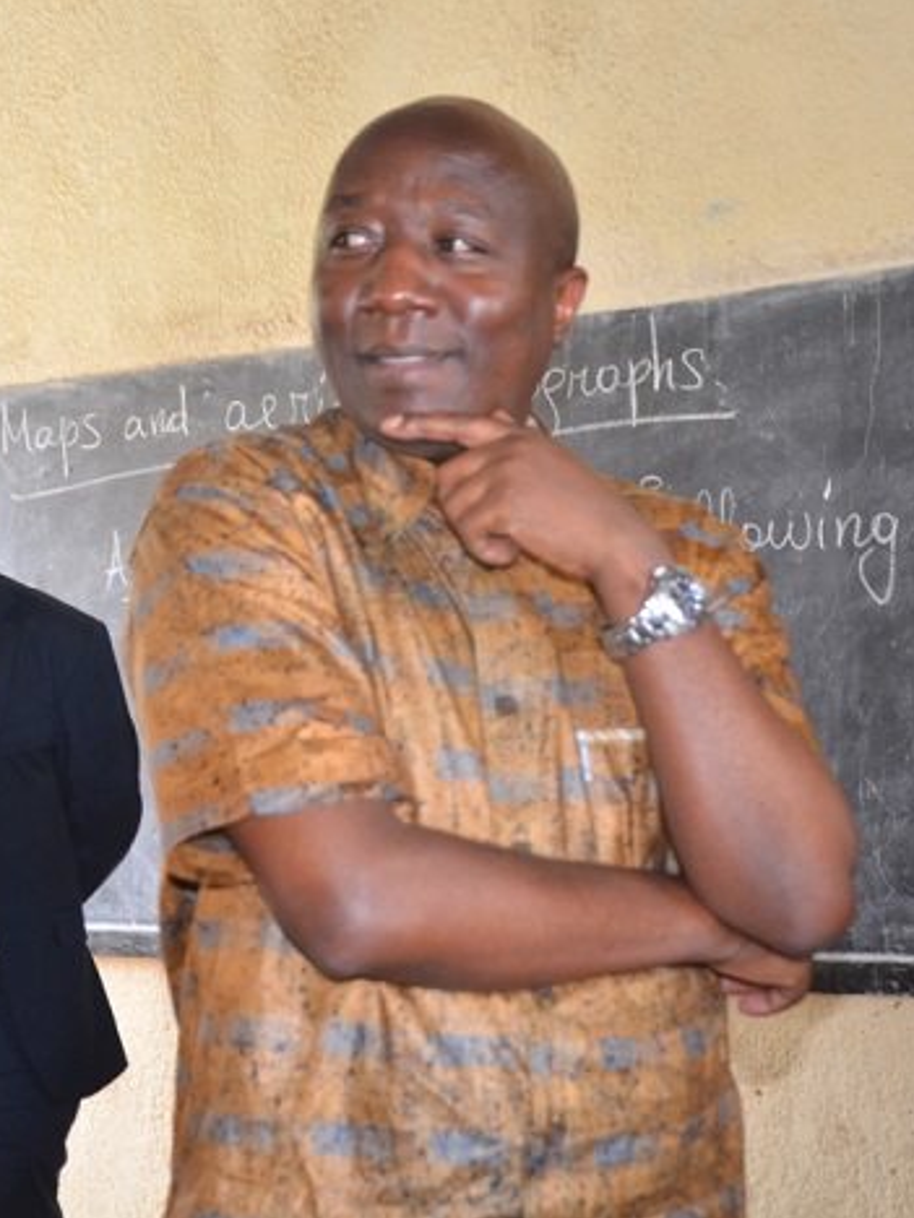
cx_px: 486
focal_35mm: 75
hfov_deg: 19.6
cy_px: 606
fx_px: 2640
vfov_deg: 26.0
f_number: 4.2
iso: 800
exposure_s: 1/60
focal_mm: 34
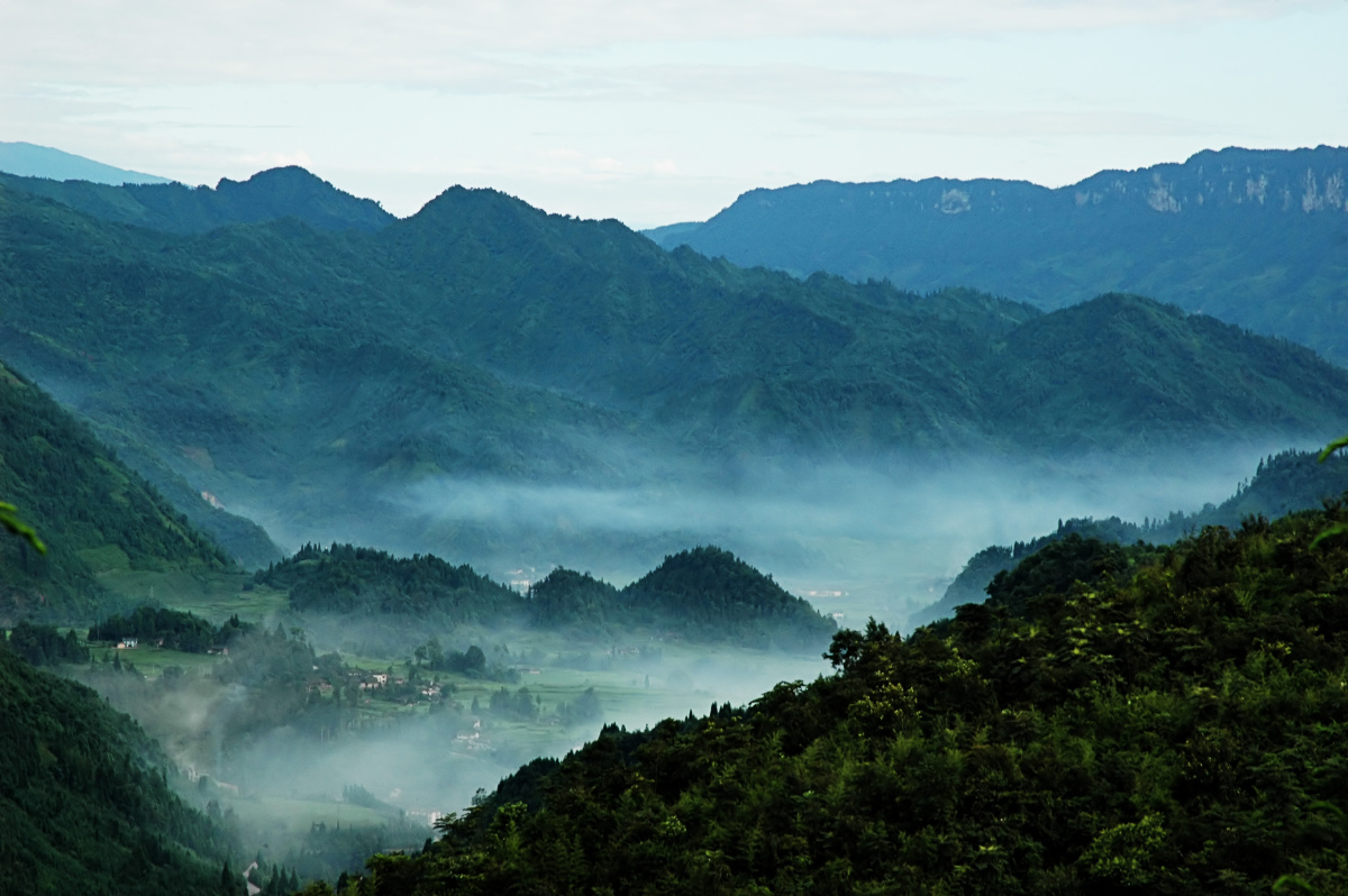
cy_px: 448
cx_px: 674
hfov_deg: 19.5
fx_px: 3928
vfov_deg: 13.0
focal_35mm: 105
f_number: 22
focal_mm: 70
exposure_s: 1/60
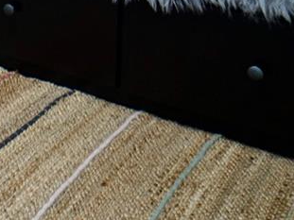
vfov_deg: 14.5
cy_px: -181
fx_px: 756
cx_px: -158
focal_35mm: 89
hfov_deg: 19.1
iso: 160
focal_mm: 18
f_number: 3.5
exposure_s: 1/60
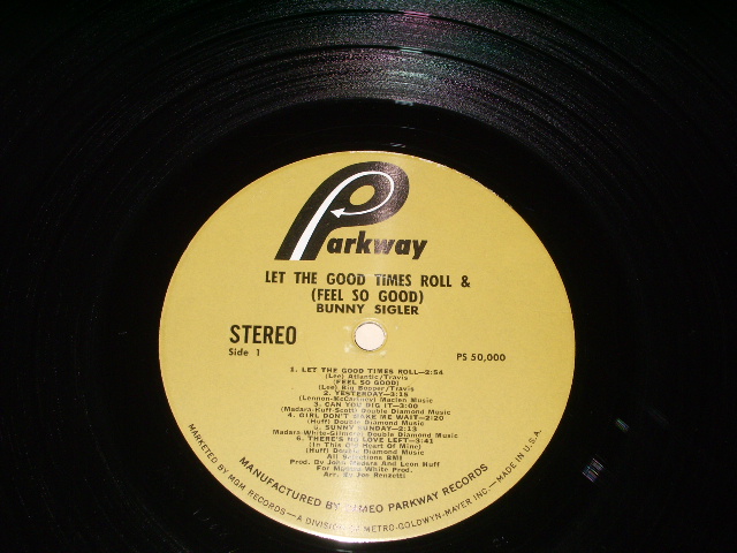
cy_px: 276
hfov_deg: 31.2
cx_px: 368
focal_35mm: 62
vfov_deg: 23.7
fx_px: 1320
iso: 80
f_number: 5.6
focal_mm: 10.2
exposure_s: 1/50
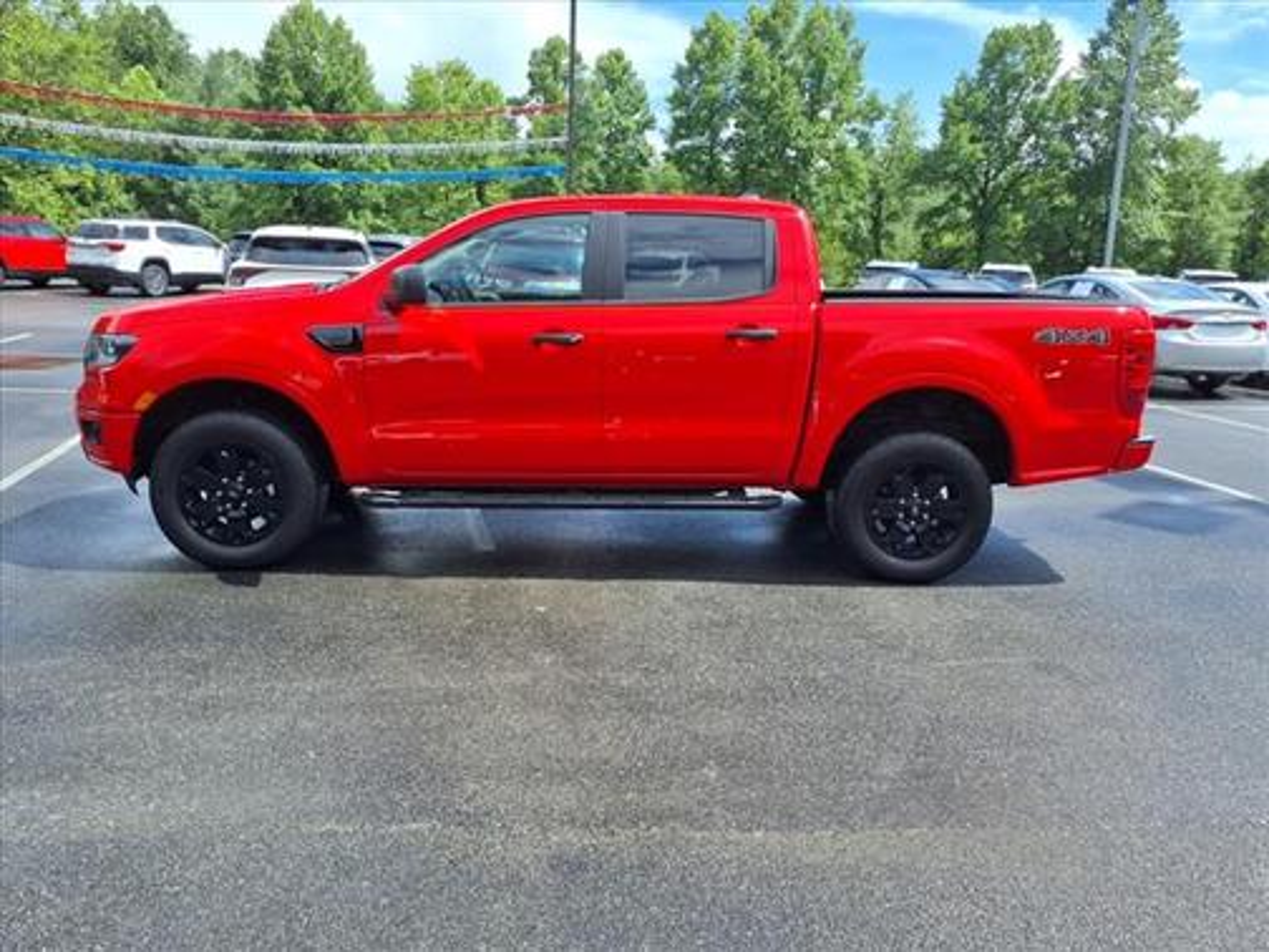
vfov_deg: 51.4
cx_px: 634
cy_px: 476
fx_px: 990
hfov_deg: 65.3
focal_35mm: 27
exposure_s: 1/1429
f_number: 1.9
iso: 40
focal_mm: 3.58
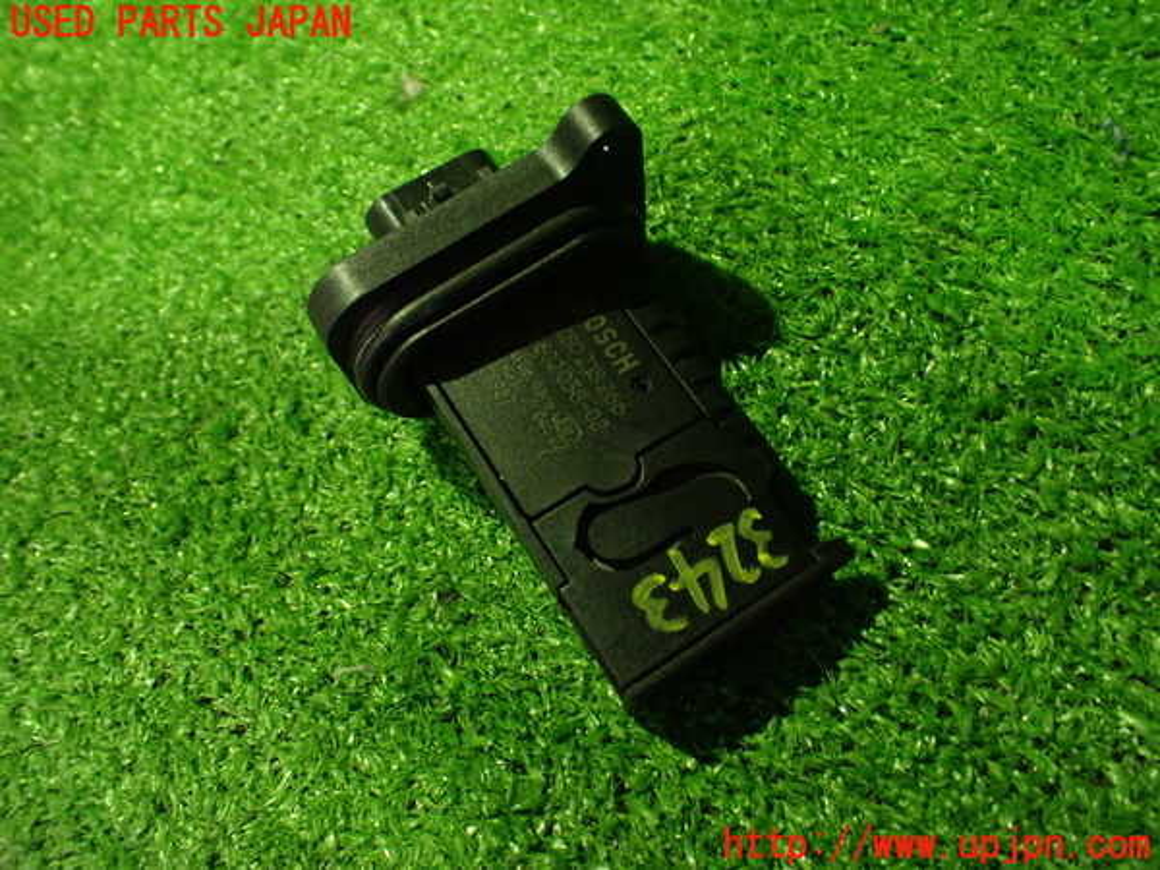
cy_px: 435
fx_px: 1005
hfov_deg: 60.0
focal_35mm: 30
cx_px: 580
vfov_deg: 46.8
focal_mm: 5.4
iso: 1000
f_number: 2.3
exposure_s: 1/30
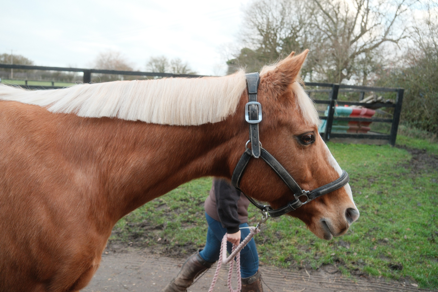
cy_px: 146
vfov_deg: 53.1
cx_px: 219
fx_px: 292
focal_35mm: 24
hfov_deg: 73.7
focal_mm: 16
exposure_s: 1/500
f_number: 2.8
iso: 1250
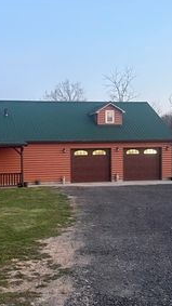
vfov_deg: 41.2
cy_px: 180
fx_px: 406
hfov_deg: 23.8
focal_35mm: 50
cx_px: 52
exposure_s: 1/35
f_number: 1.6
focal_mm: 5.96
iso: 640
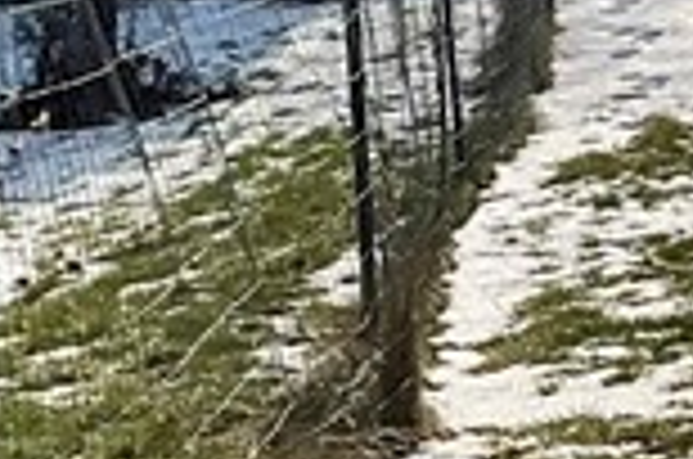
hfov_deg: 9.4
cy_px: 86
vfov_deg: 6.8
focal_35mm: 201
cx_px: 1534
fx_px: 3861
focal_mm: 3
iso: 16
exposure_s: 1/3534
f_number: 1.8
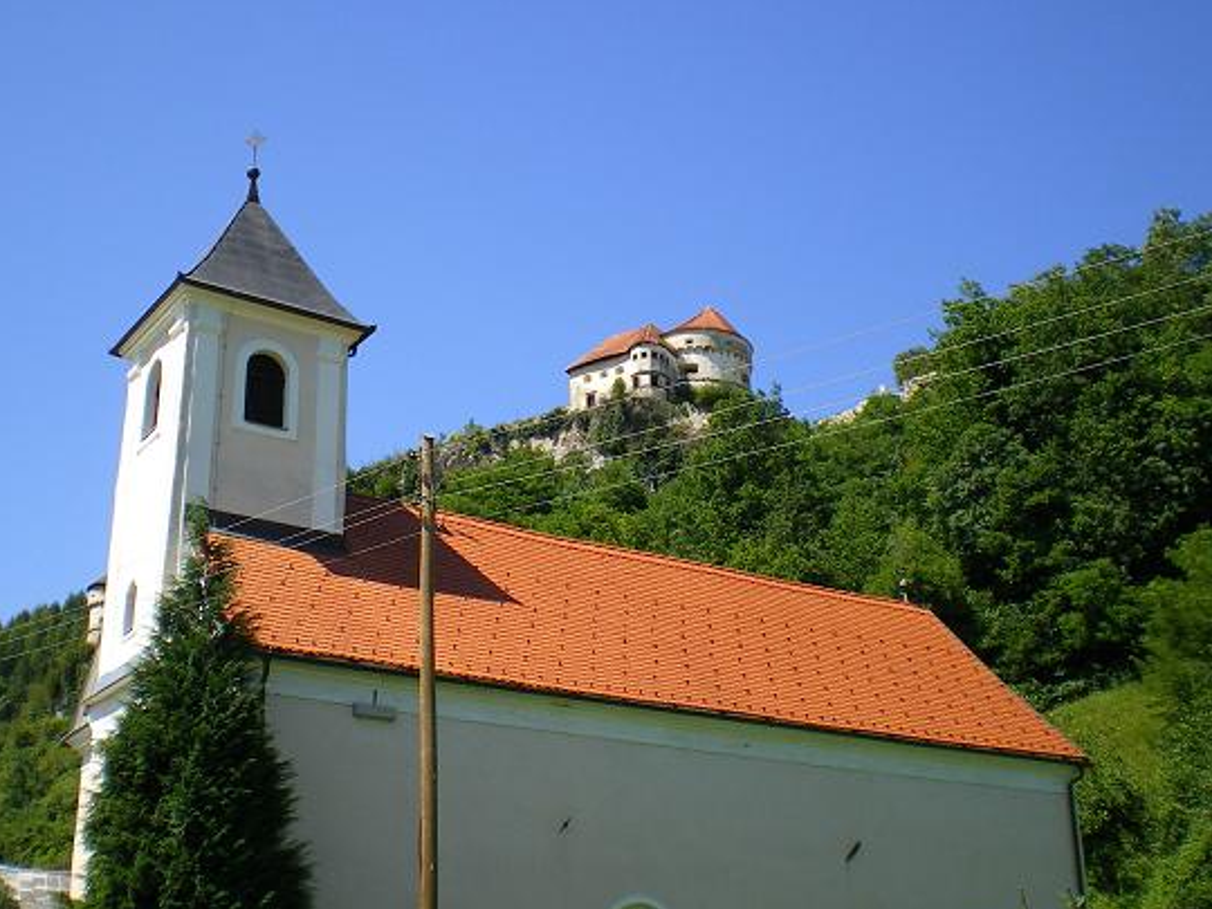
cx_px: 532
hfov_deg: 42.0
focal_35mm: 45
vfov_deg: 32.2
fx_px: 1576
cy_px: 496
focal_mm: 6.3
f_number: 4.6
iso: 64
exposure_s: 1/250
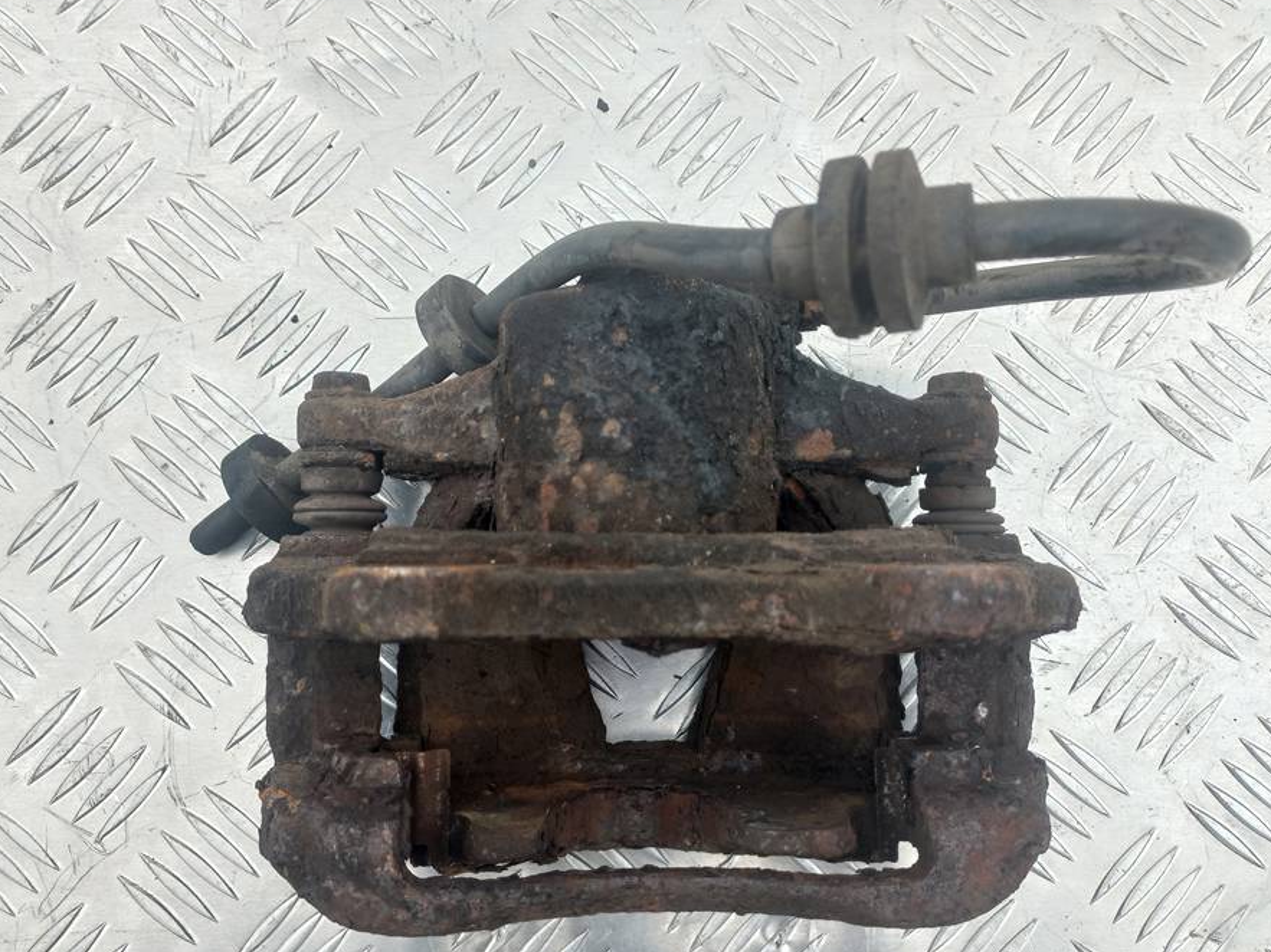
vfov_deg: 48.1
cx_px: 635
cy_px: 531
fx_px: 1065
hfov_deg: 61.7
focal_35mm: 29
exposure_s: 1/124
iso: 25
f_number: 1.8
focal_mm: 4.6
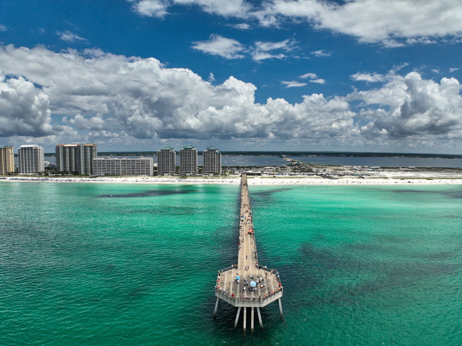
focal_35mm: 24
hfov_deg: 71.6
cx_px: 231
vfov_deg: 56.8
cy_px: 173
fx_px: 320
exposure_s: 1/4000
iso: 100
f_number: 2.8
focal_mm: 12.29
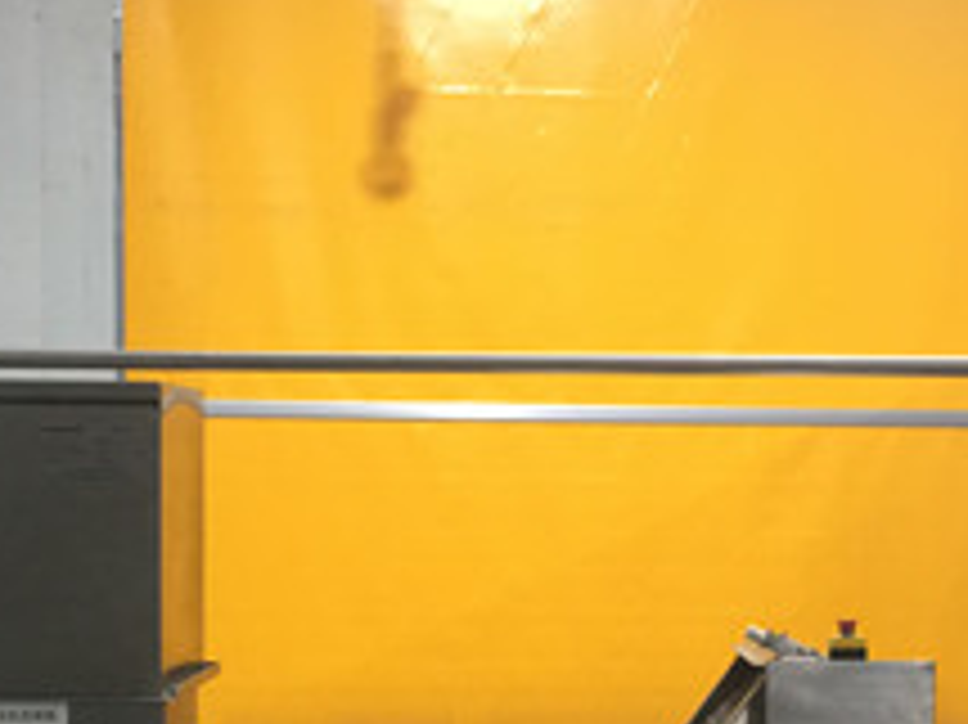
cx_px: 491
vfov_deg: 17.8
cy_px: 715
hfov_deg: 24.1
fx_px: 2264
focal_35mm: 81
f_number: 2.2
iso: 200
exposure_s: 1/17
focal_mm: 4.15
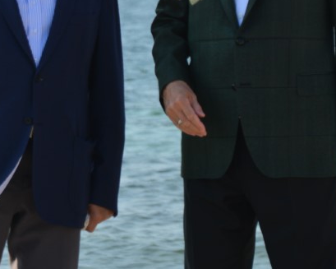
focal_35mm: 433
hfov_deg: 4.5
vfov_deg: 3.6
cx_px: 100
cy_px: -44
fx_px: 4309
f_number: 8
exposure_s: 1/250
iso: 100
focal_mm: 105
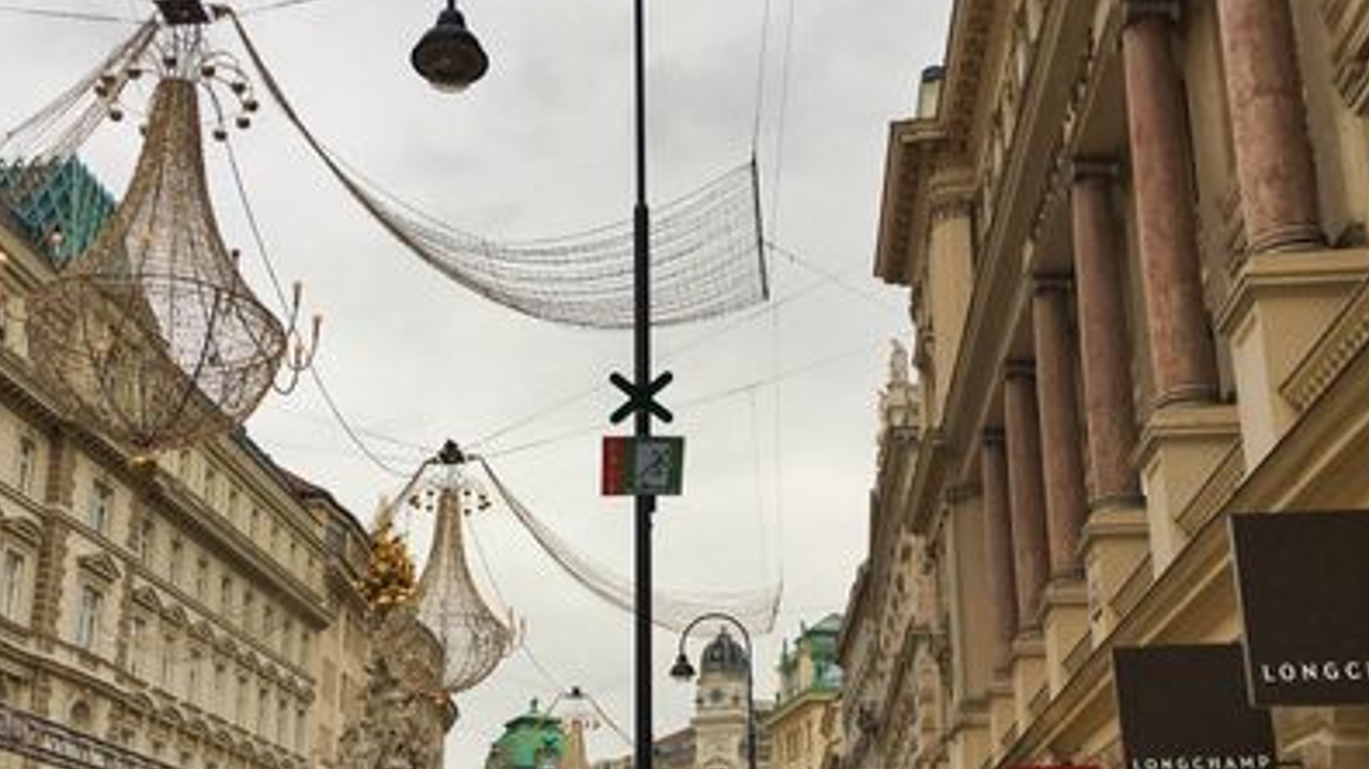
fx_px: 1488
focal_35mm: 41
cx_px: 645
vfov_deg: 28.6
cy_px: 578
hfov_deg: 49.4
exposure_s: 1/211
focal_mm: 4.15
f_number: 2.2
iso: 25
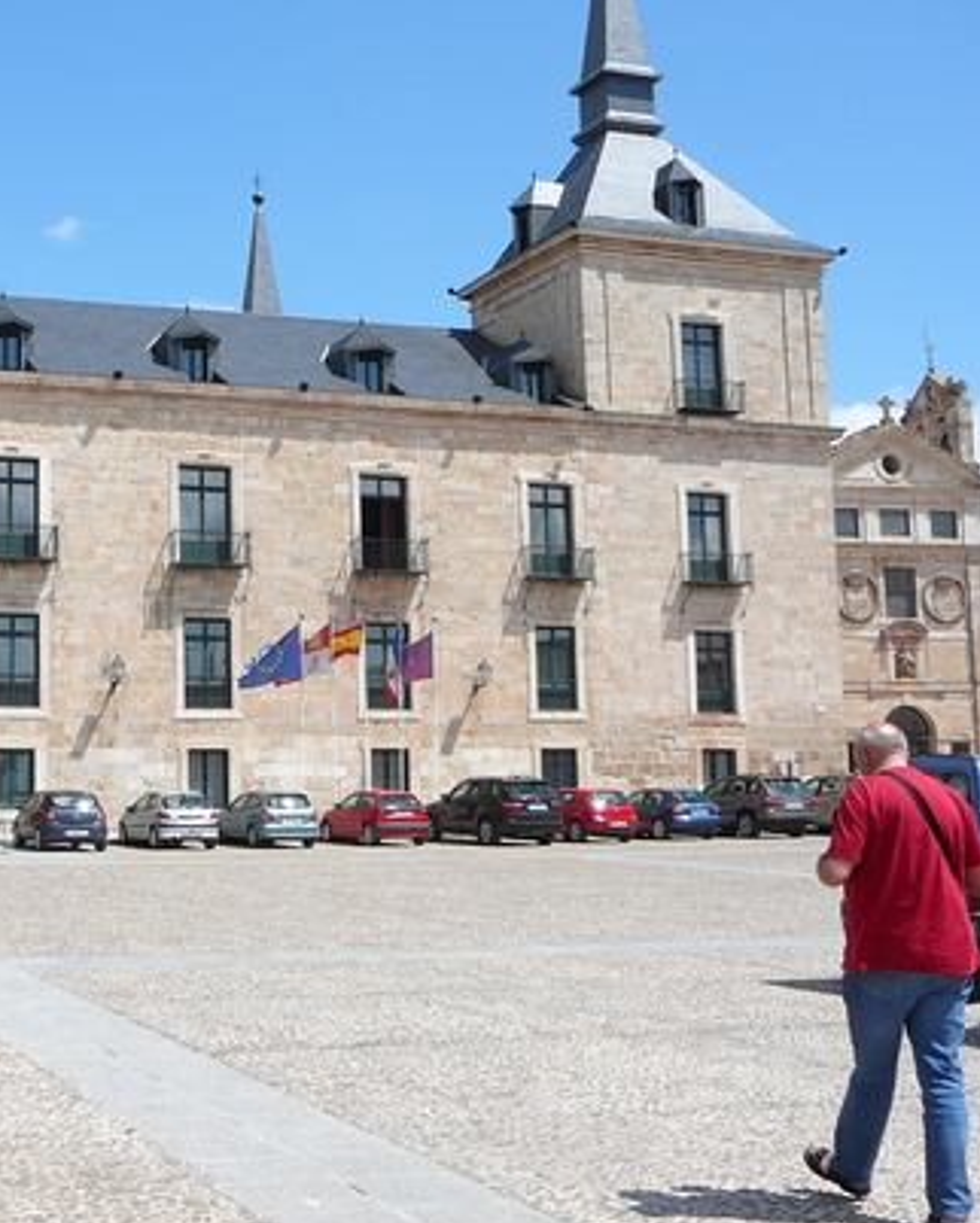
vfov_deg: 36.6
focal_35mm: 51
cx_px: 76
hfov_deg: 28.4
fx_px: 1848
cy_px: 584
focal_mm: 5.2
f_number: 5
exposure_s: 1/500
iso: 80
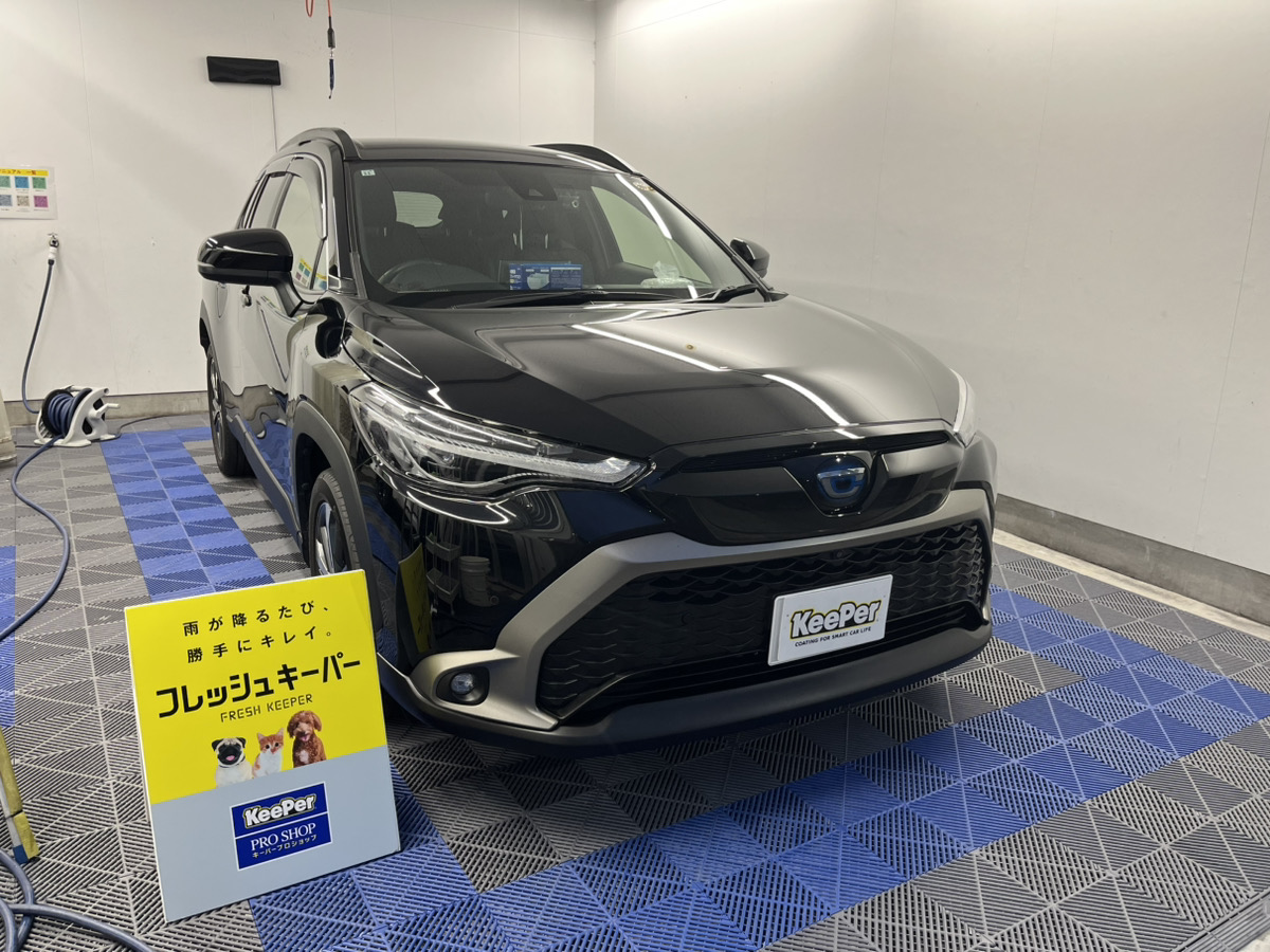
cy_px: 476
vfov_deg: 53.1
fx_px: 954
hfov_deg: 67.3
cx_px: 635
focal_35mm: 26
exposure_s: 1/120
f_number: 1.6
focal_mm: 5.1
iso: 125
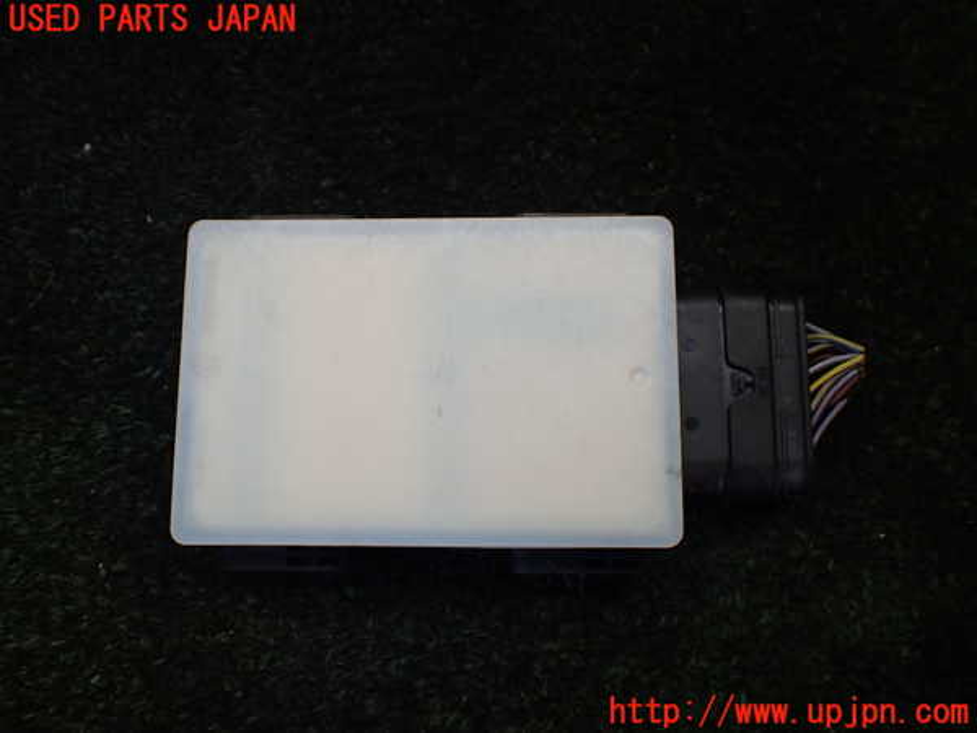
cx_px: 488
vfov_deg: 46.8
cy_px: 366
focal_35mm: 30
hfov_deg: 60.0
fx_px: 847
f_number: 2.3
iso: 100
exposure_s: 1/160
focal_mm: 5.4
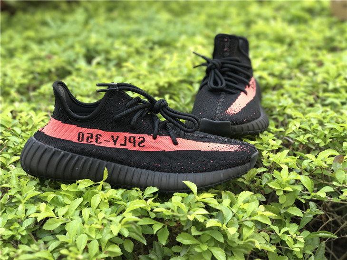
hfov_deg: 33.8
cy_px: 130
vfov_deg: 25.6
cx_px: 174
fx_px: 571
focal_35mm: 57
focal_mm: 6.6
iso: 25
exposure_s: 1/50
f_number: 2.8
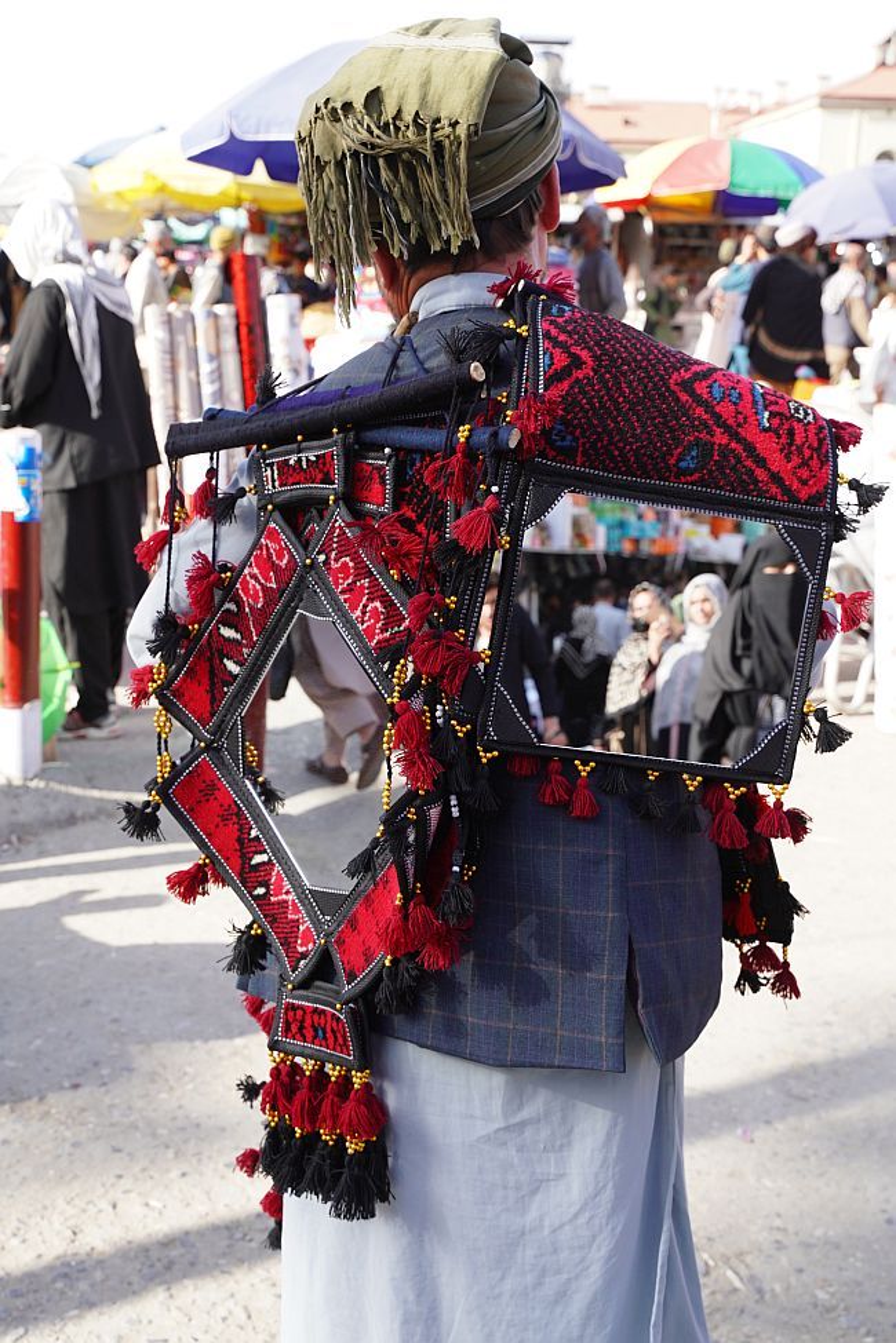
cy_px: 672
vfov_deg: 42.7
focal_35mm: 46
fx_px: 1717
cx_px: 448
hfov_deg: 29.2
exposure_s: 1/400
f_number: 8
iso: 800
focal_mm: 46
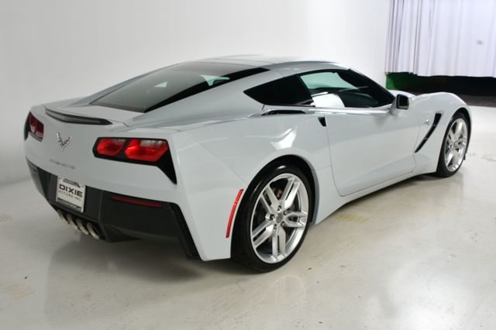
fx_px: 537
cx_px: 248
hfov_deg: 49.6
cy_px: 165
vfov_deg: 34.2
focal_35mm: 39
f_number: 13
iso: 100
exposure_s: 1/160
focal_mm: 26
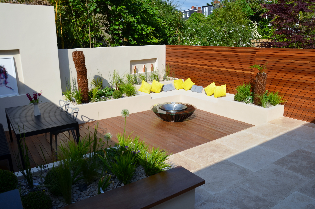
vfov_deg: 47.7
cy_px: 104
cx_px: 158
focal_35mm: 27
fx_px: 236
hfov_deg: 67.5
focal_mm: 18
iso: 100
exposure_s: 1/250
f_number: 8
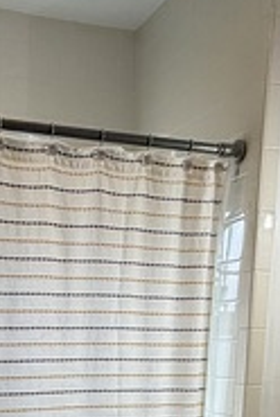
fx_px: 639
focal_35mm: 55
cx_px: 59
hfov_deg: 24.3
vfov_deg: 31.1
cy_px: 486
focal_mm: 2.22
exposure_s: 1/120
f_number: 2.2
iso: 50
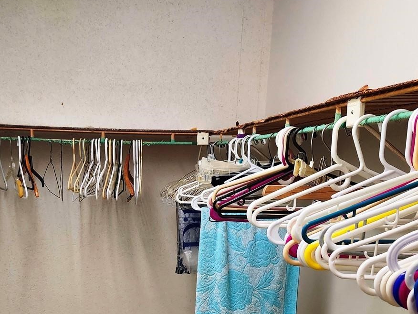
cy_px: 272
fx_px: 507
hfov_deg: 44.1
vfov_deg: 32.9
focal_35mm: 42
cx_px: 137
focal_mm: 5.54
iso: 500
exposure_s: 1/120
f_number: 1.8
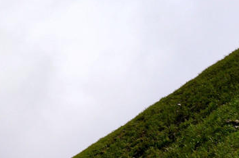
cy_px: 53
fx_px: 451
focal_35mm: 68
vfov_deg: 19.9
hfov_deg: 26.9
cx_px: -34
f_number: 7.1
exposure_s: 1/2500
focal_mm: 16
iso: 200
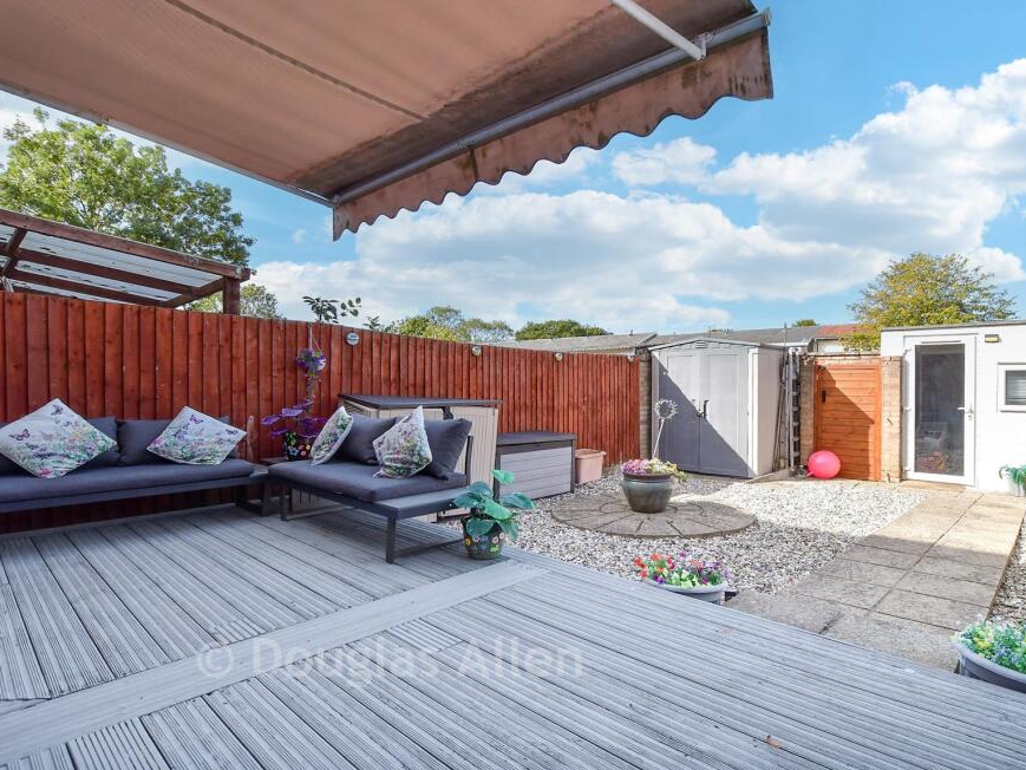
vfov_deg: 74.7
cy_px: 382
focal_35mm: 17
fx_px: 504
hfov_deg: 90.4
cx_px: 589
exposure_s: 1/640
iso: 400
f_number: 7.1
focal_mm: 10
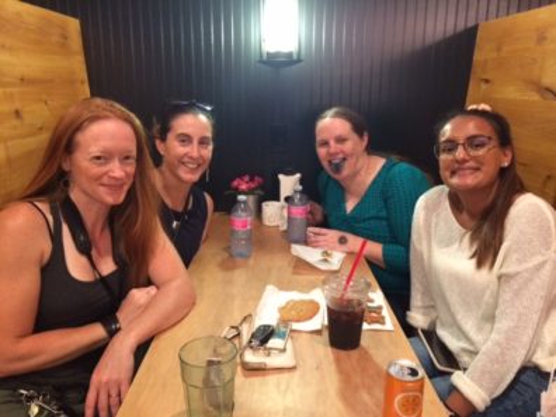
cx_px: 278
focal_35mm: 29
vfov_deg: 48.2
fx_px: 466
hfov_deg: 61.7
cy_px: 208
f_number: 2.2
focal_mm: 4.15
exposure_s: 1/15
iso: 320
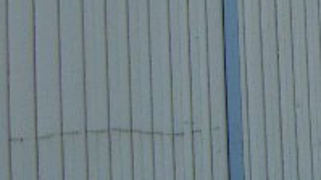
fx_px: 1073
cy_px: 90
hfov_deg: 15.7
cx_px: 476
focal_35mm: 126
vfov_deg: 9.6
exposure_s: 1/200
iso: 50
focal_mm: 4.7
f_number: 6.7
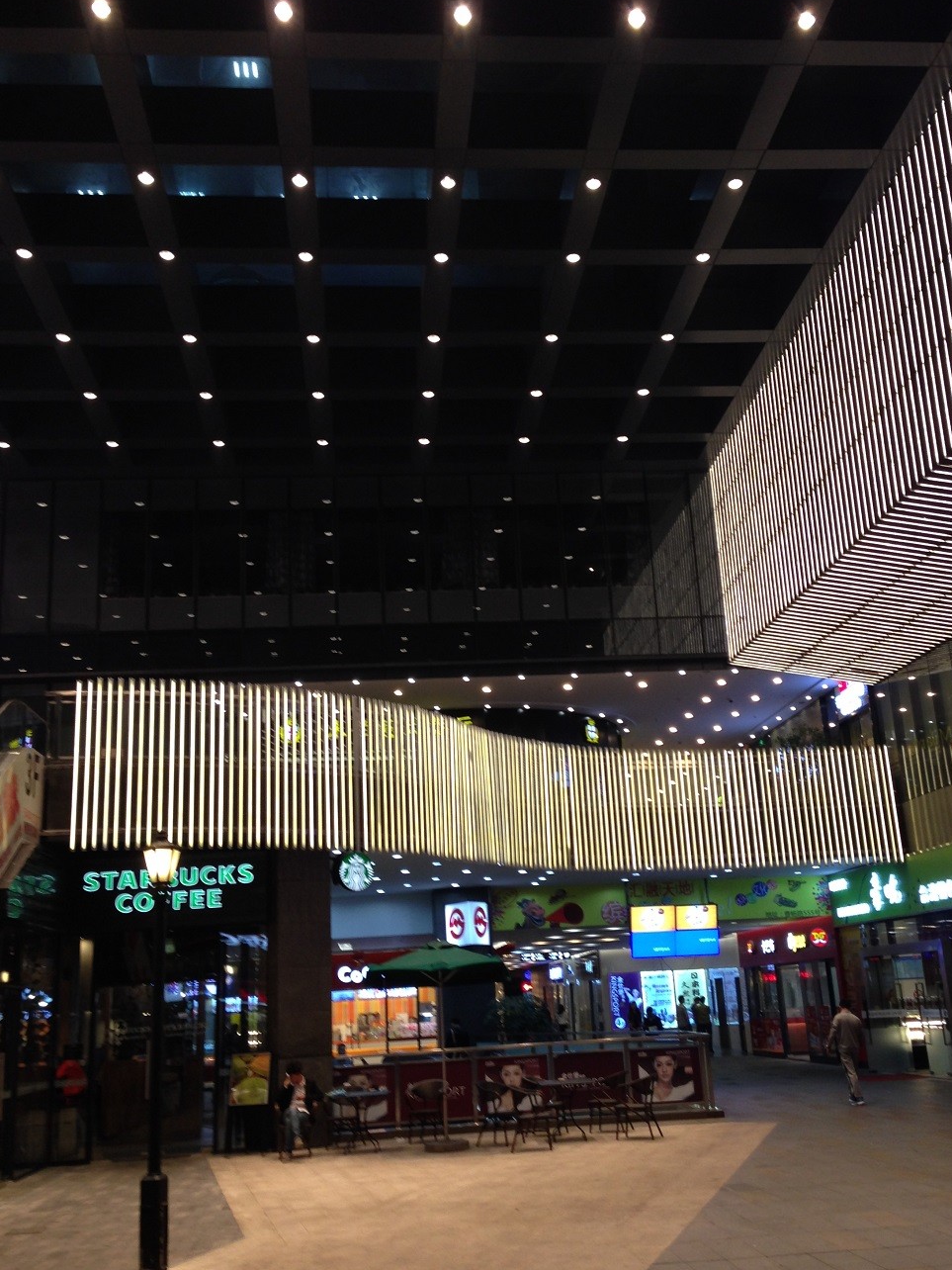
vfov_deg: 50.1
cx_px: 502
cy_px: 622
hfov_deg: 38.7
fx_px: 1357
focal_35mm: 37
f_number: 2.4
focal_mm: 4.12
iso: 64
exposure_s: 1/20
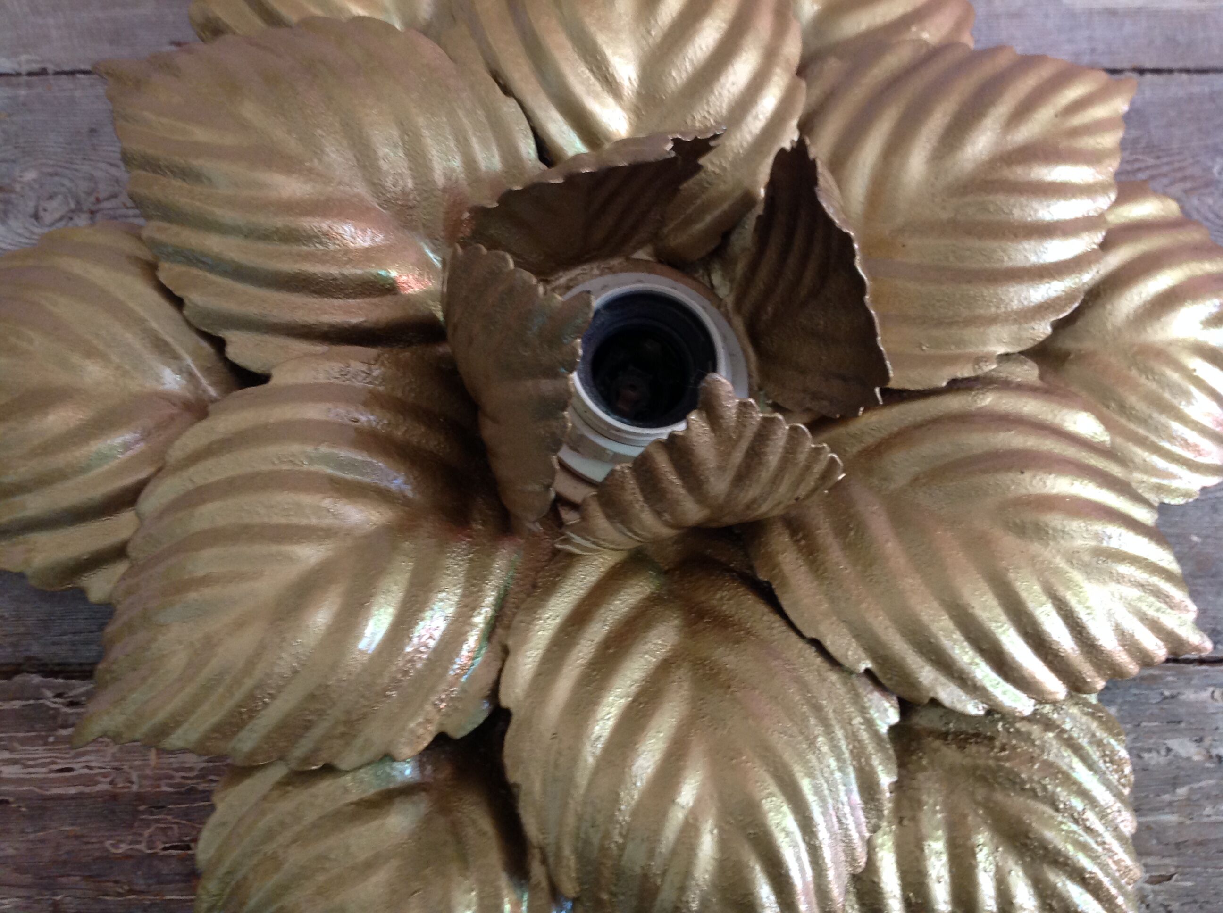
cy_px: 456
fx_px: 1235
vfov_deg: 40.6
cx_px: 612
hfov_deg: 52.7
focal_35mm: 35
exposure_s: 1/15
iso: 160
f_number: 2.4
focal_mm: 4.28
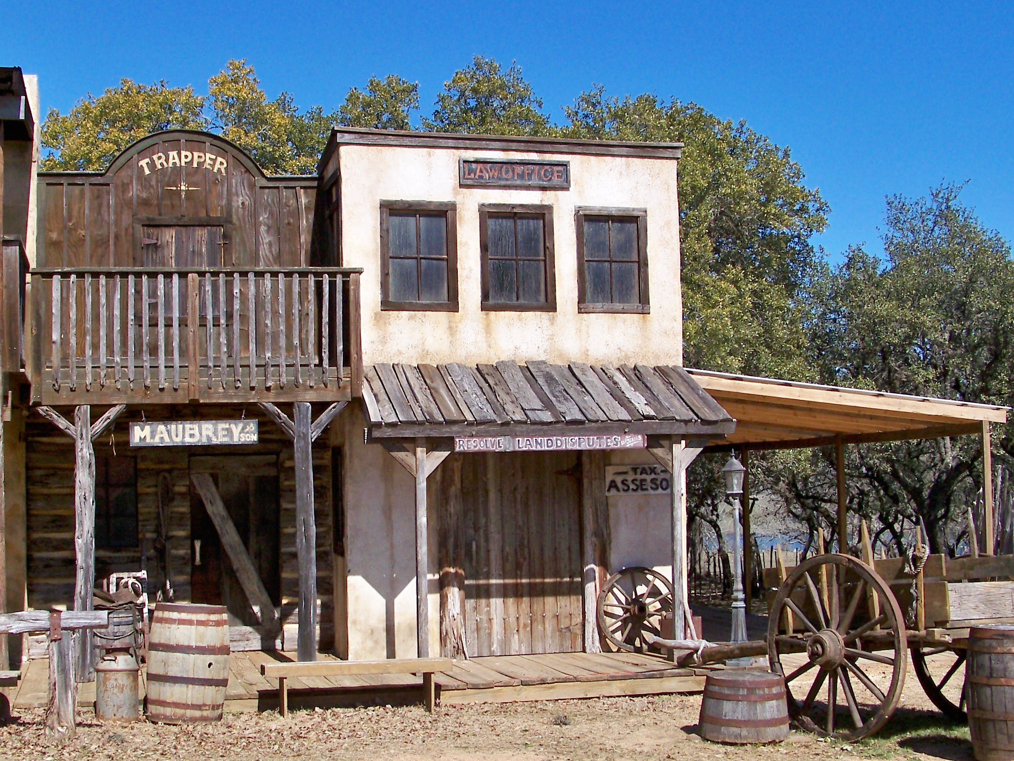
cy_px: 416
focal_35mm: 48
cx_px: 430
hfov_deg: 39.6
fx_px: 1406
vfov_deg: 30.2
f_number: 4
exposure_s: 1/1000
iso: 80
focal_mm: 5.85
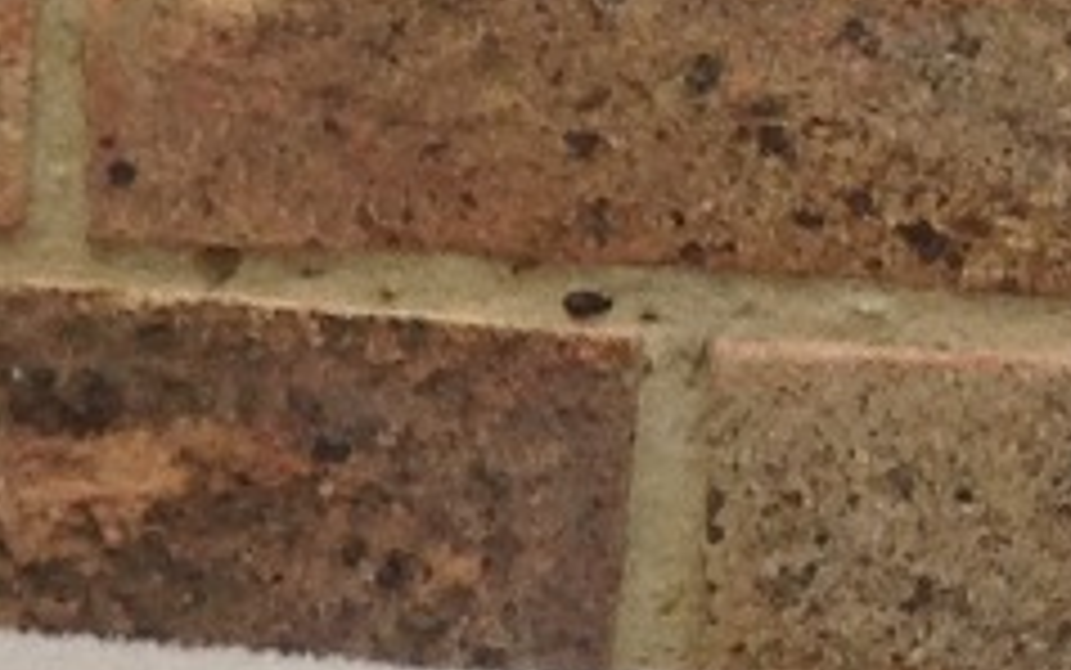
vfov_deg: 5.3
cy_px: 785
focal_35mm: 249
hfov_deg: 8.0
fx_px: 7271
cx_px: -1161
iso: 50
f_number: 2.4
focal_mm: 4.28
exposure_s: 1/2016
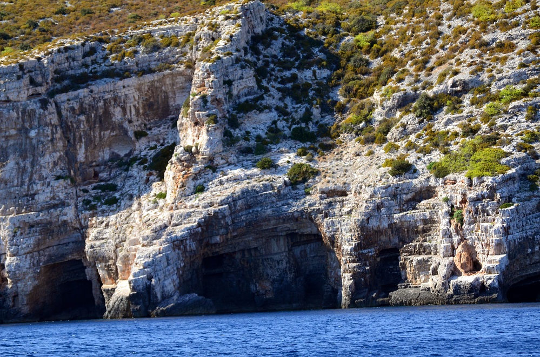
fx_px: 3255
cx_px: 270
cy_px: 178
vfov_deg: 6.3
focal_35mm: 218
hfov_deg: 9.5
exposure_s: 1/2500
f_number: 4.8
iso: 640
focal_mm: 145
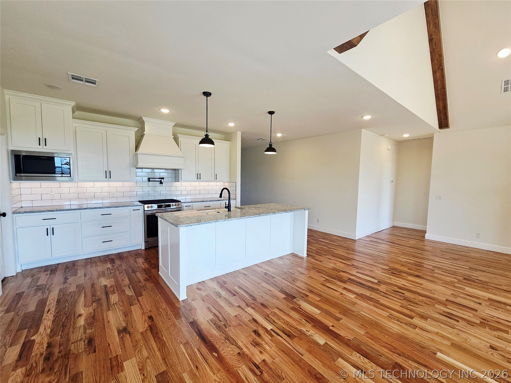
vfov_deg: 89.9
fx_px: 192
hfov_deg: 106.2
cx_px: 256
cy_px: 192
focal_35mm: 13
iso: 50
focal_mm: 2.2
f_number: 2.2
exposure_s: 1/120
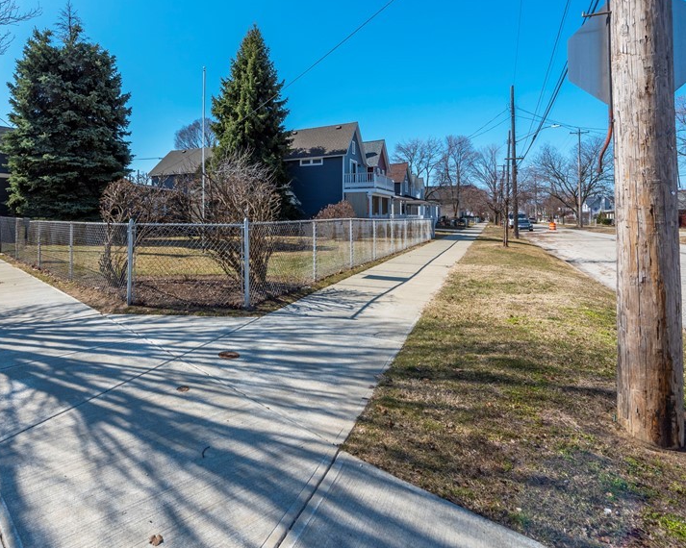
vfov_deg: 67.0
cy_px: 204
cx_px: 233
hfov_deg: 78.0
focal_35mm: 20
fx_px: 406
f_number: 9
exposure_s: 1/500
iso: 200
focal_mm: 14
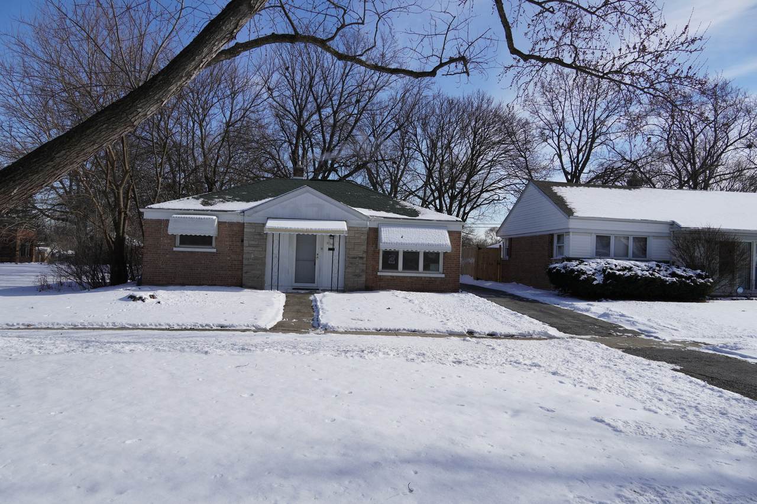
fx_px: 568
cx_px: 378
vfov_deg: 47.9
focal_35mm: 27
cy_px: 252
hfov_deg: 67.4
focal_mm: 18
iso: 100
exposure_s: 1/400
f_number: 8
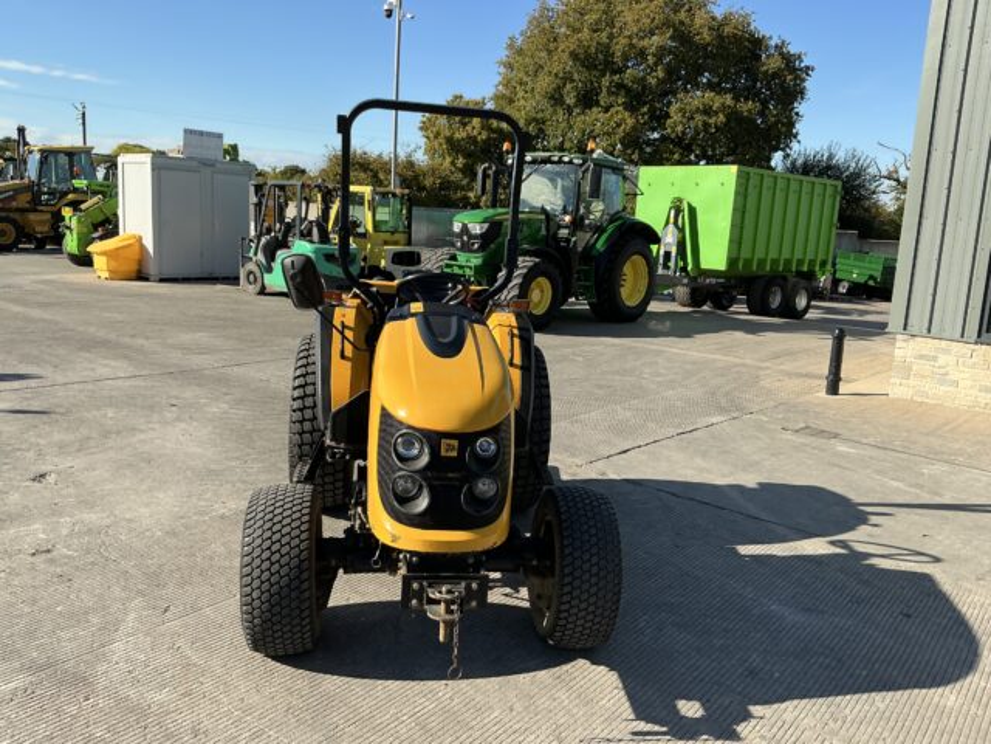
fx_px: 802
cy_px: 372
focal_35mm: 28
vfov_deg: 49.7
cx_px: 496
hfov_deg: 63.4
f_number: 1.8
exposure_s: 1/1250
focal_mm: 3
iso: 25
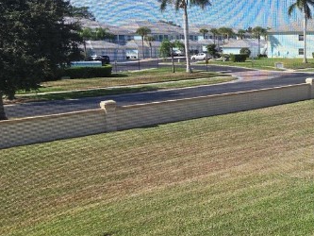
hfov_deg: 42.8
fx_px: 363
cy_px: 106
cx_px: 283
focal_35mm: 40
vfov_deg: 35.9
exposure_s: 1/1212
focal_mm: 2.2
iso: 50
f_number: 2.2
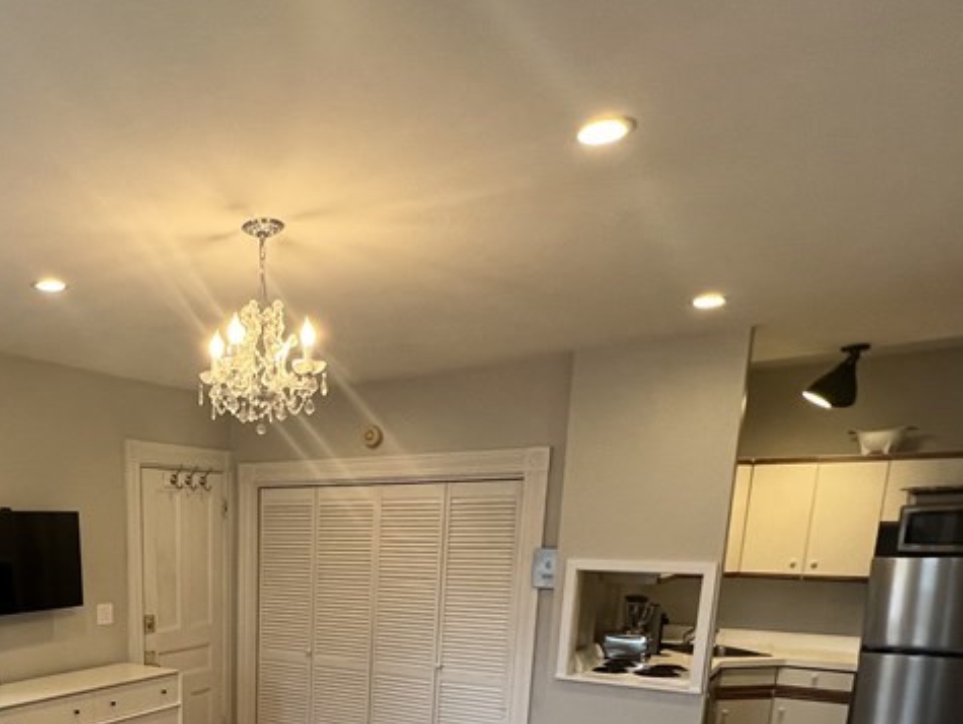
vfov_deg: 43.7
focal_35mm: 28
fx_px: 780
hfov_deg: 59.0
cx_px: 207
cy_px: 700
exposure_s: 1/120
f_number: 1.8
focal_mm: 1.57
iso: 200
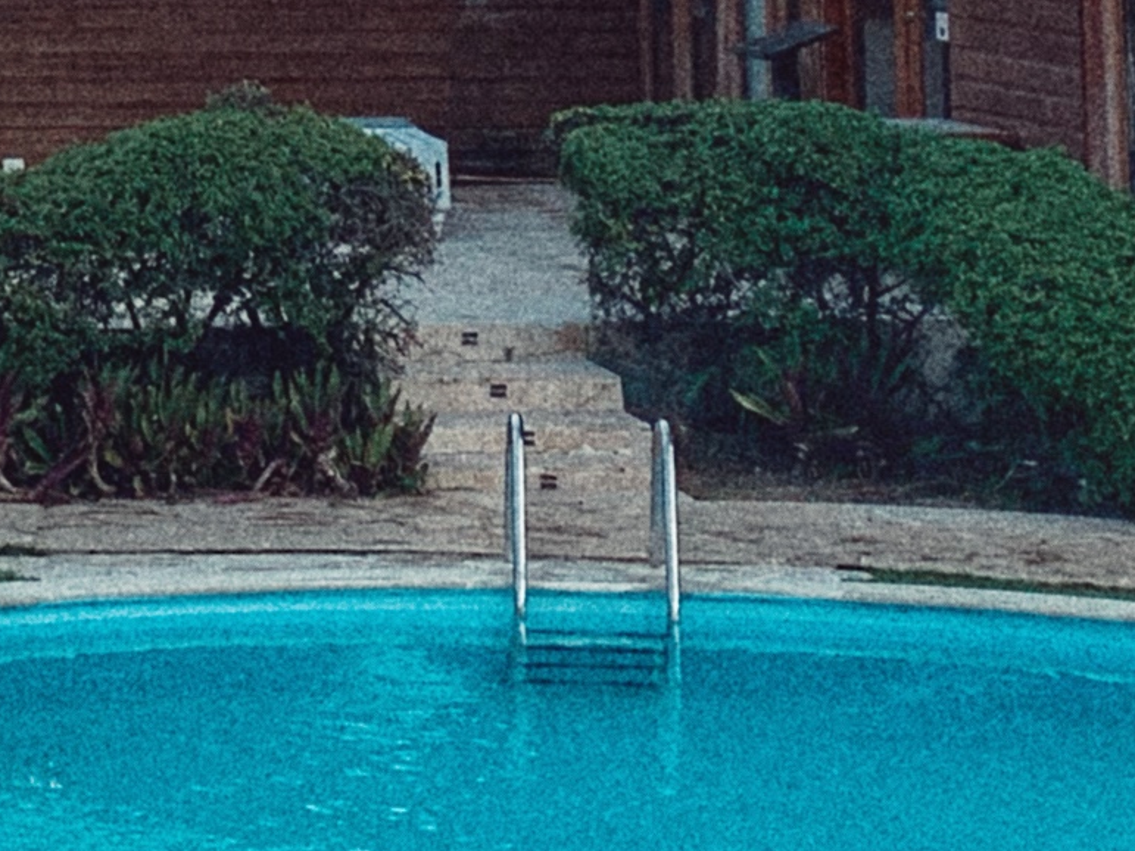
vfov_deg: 10.0
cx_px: -152
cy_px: -895
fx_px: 4459
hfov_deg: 14.1
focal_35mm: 136
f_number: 1.8
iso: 25
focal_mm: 4.25
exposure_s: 1/448
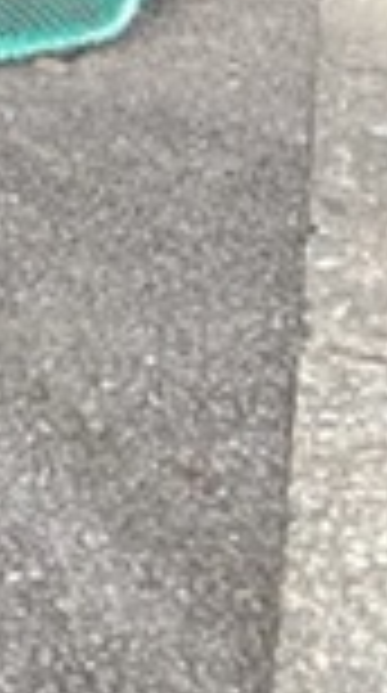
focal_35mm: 129
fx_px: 2366
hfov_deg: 8.3
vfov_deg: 14.9
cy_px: -479
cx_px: -639
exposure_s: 1/201
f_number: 1.6
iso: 32
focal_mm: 4.2
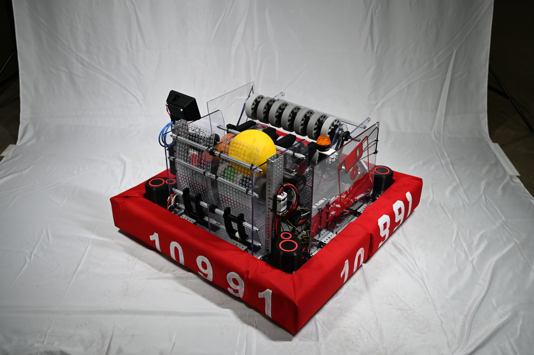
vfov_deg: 37.8
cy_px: 178
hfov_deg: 54.5
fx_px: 519
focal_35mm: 35
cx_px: 267
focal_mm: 35
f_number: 2.8
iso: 110
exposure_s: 1/40
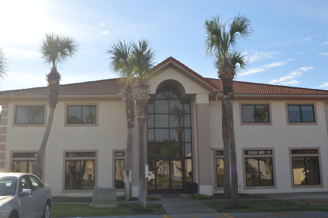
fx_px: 328
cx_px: 164
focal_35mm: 36
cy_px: 109
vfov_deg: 36.8
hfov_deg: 53.2
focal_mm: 24
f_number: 9
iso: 100
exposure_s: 1/200
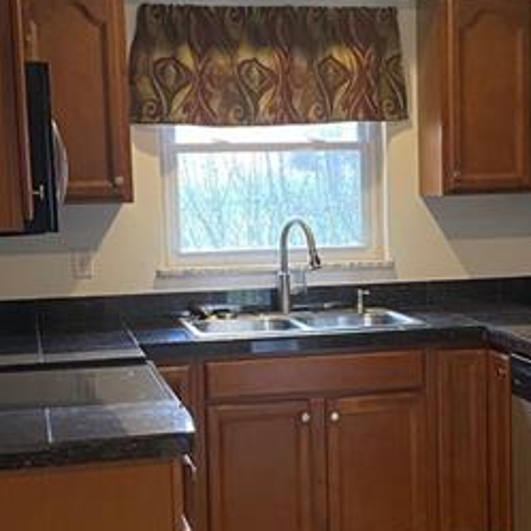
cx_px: 341
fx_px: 1232
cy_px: 313
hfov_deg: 24.2
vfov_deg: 24.3
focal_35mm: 71
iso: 160
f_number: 1.8
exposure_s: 1/60
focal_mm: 4.25
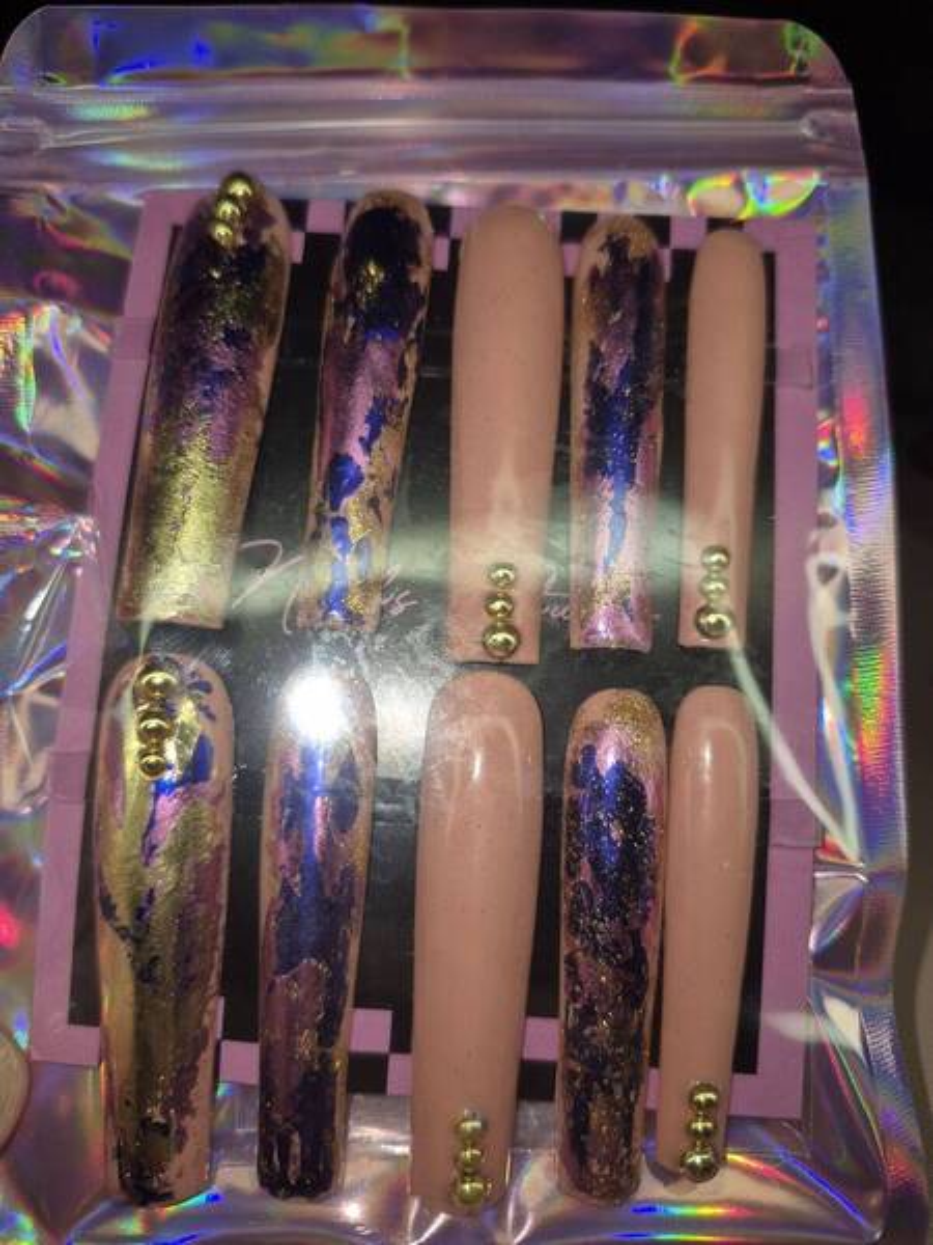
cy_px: 622
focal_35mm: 23
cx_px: 466
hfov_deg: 58.9
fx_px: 827
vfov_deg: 73.9
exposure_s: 1/100
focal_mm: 5.4
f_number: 1.8
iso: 40
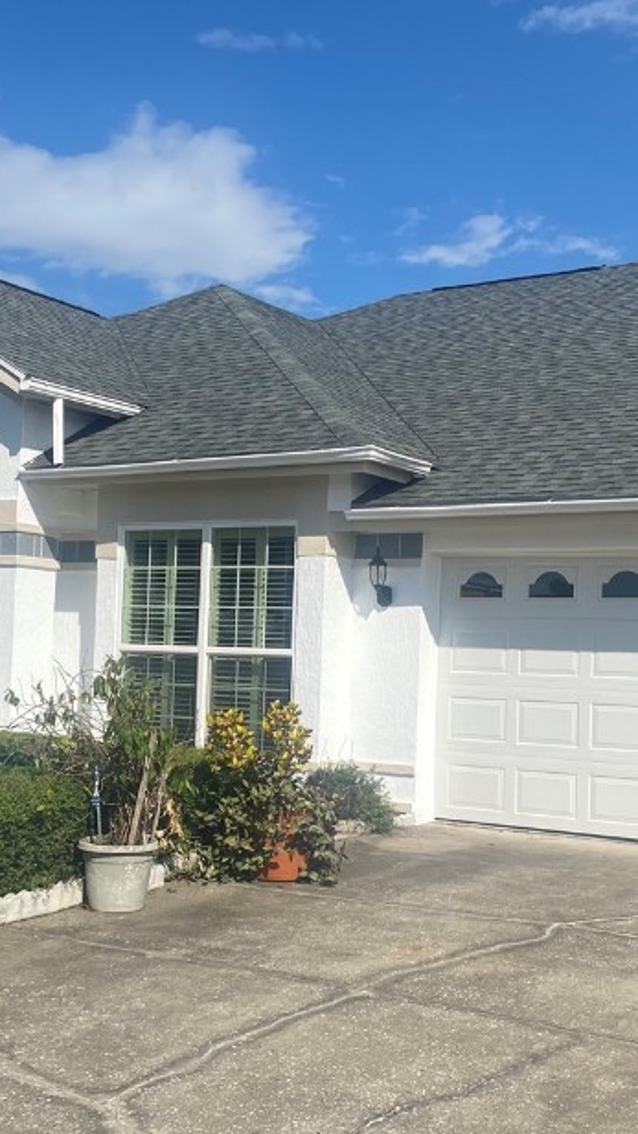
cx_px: 270
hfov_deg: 25.4
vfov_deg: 43.7
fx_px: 1414
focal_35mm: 47
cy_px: 632
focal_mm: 4.25
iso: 32
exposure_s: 1/5495
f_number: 1.8
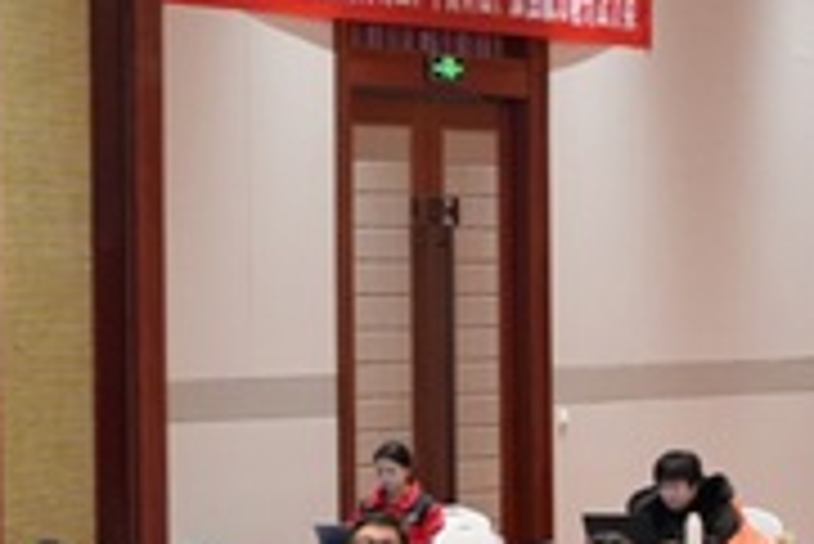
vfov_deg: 6.4
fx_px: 4842
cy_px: 391
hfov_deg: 8.6
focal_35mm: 214
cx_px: 2064
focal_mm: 32.3
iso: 1250
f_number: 2.8
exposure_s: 1/200
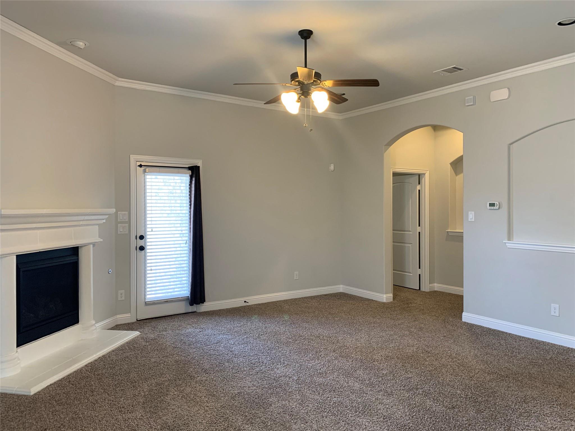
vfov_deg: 53.1
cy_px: 216
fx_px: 432
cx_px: 288
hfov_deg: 67.3
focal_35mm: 26
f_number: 1.8
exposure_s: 1/60
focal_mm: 4.25
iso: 125
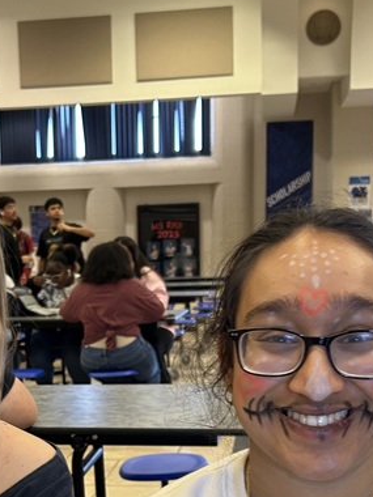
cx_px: 107
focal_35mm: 70
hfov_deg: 20.9
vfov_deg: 27.2
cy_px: 404
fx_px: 1006
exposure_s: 1/60
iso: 125
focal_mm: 5.7
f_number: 1.5
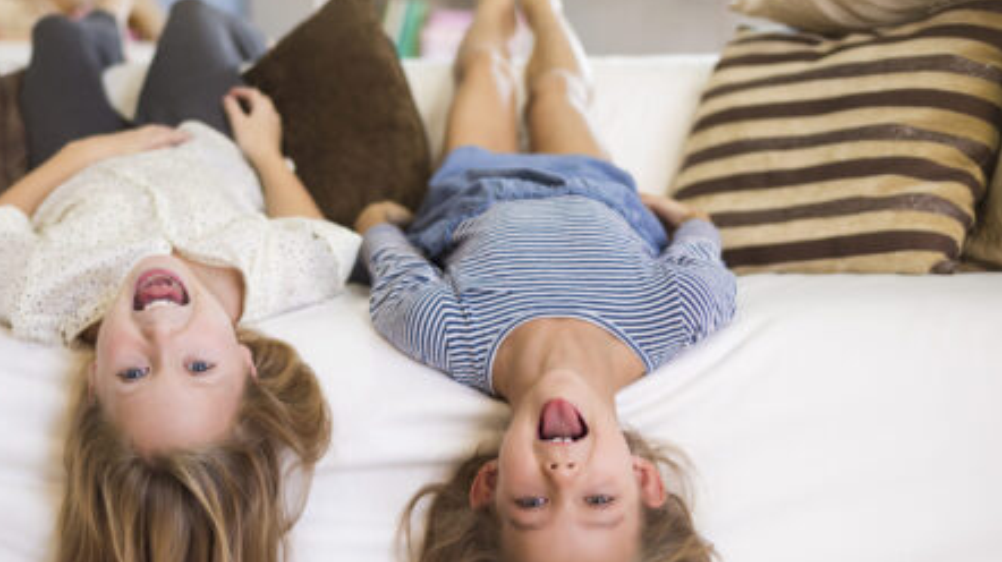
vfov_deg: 17.1
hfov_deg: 30.0
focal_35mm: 70
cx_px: 367
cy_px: 433
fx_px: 1859
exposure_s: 1/125
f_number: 2
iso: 160
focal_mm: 50
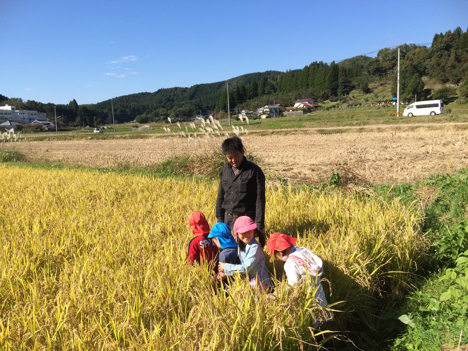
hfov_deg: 61.7
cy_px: 176
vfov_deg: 48.2
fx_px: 392
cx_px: 234
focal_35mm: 29
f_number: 2.2
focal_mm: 4.15
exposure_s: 1/1709
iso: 32
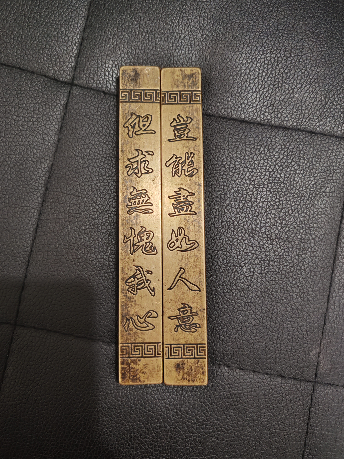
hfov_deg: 51.4
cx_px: 172
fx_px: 358
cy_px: 230
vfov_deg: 65.3
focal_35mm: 27
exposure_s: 1/50
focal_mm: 6.12
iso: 1250
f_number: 1.9
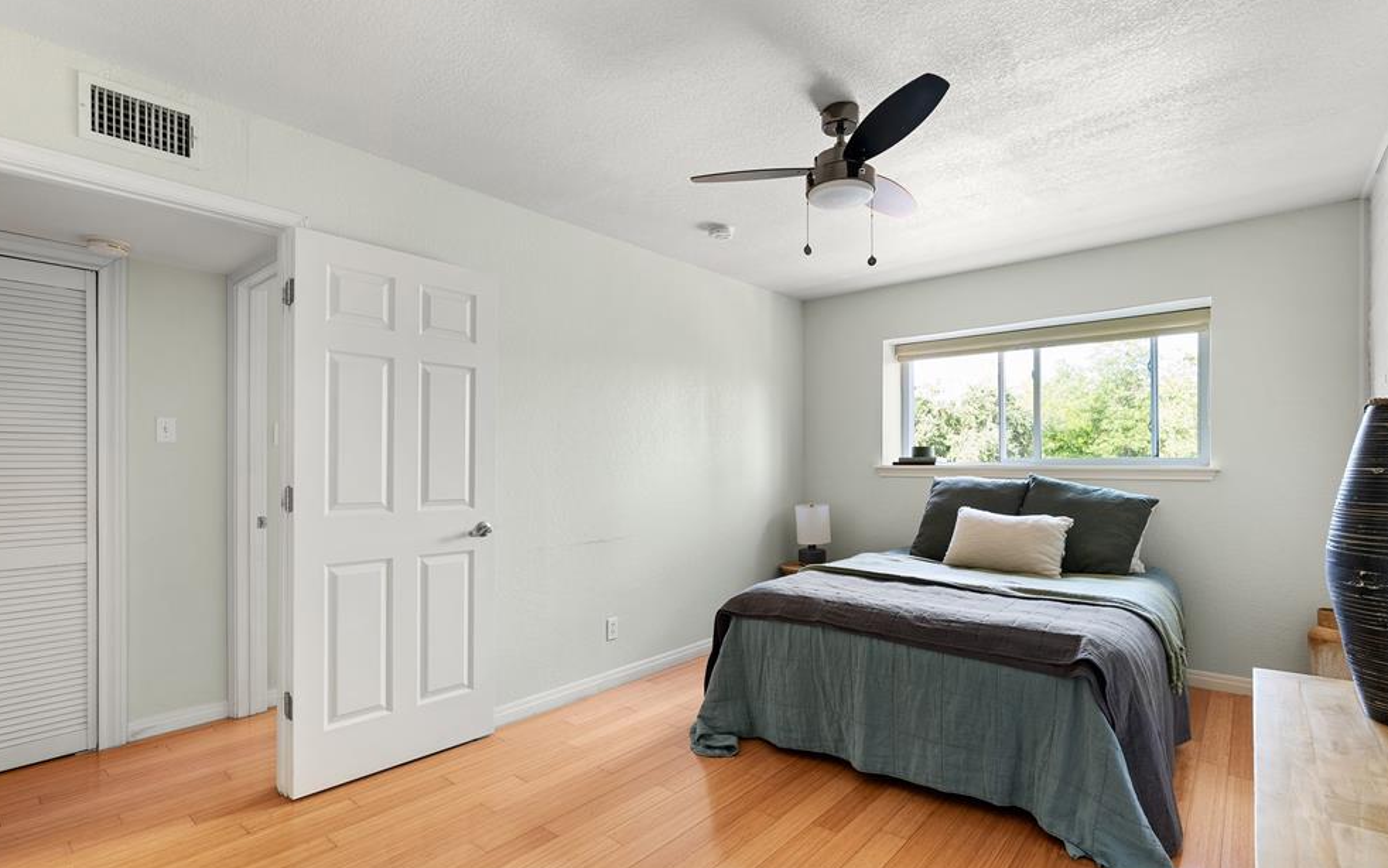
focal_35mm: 17
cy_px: 462
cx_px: 686
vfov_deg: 67.9
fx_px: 643
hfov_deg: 94.4
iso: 400
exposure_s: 1/13
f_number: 8
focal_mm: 16
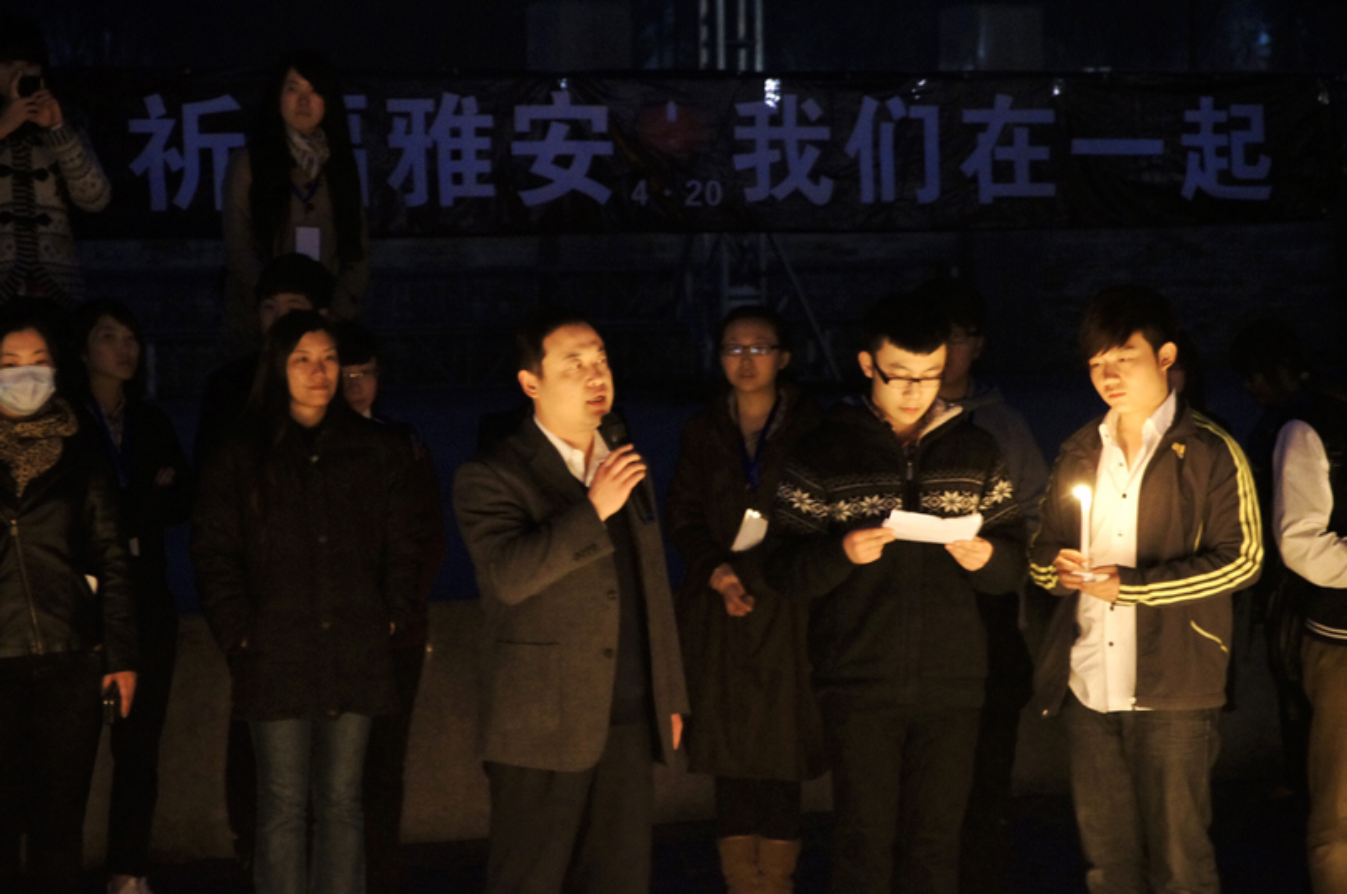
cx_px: 674
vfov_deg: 11.4
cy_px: 447
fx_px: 4484
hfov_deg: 17.1
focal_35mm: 120
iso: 3200
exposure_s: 1/8
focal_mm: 80
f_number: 4.5
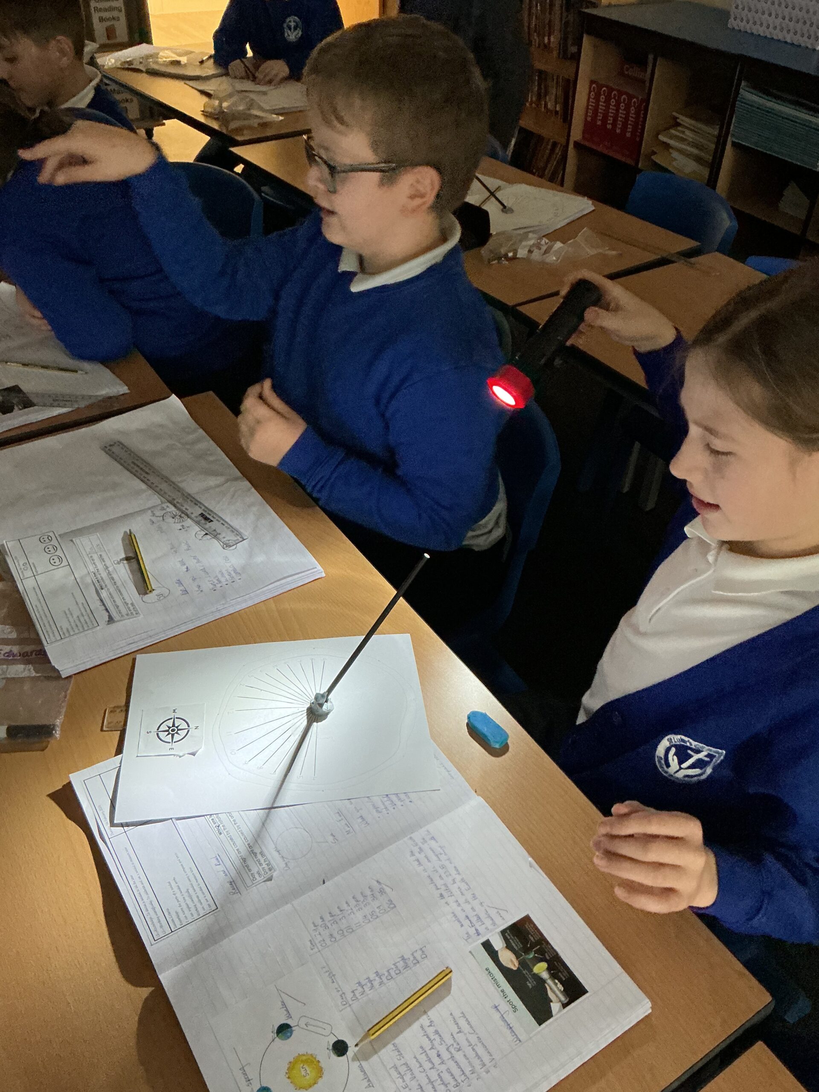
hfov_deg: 48.2
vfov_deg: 61.7
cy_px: 546
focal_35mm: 29
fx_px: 915
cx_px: 410
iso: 200
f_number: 1.8
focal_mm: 3
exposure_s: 1/40
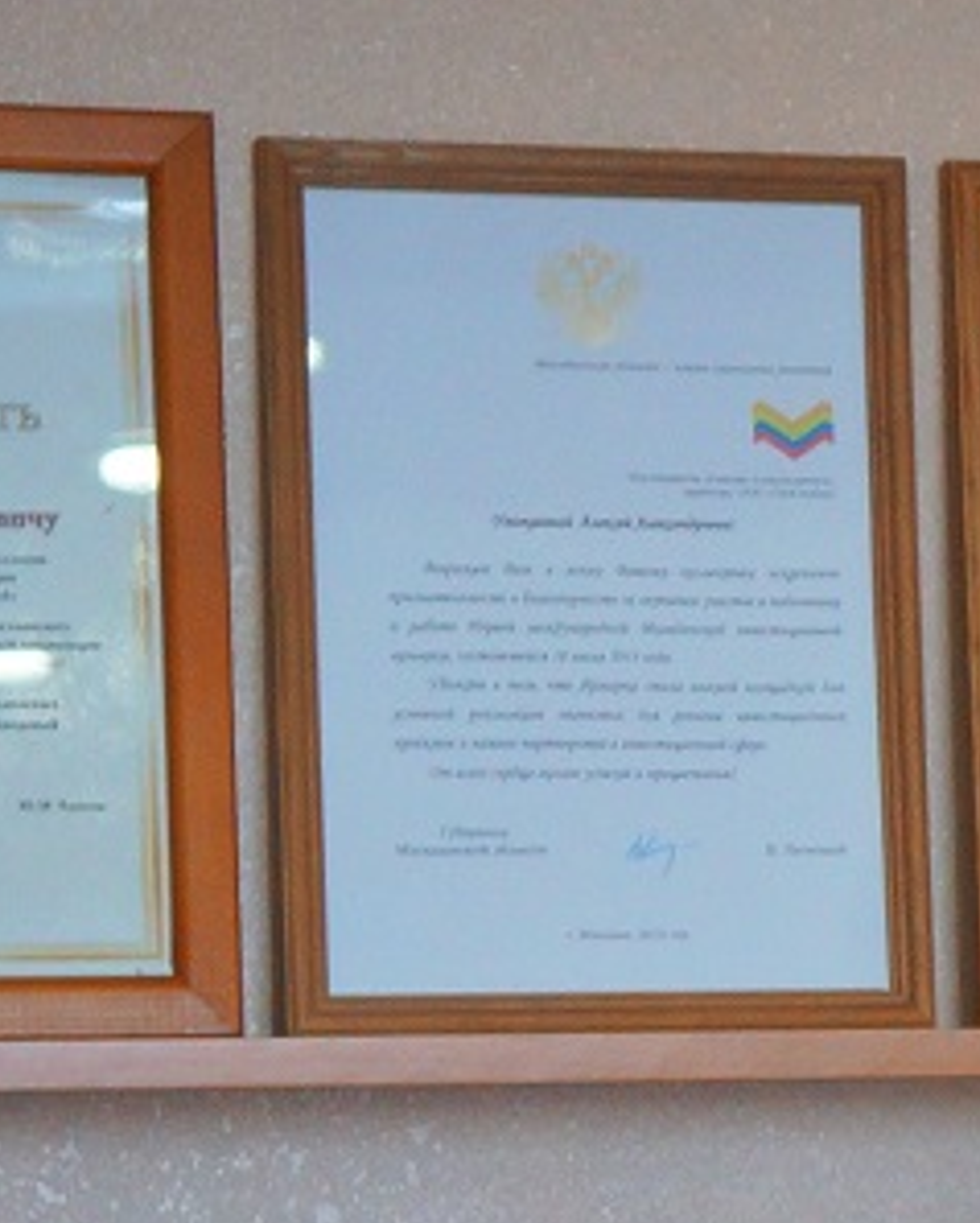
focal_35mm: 170
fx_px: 6143
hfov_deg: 8.9
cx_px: 1416
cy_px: 1196
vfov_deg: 11.3
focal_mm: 35
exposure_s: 1/160
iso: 1600
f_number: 4.5
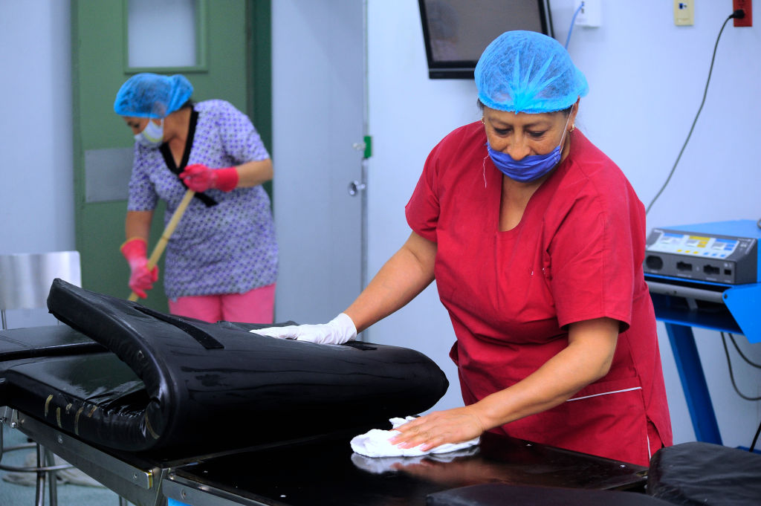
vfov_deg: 19.4
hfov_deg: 28.9
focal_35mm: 70
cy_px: 253
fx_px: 1478
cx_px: 380
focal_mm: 70
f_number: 4.5
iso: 1250
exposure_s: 1/100
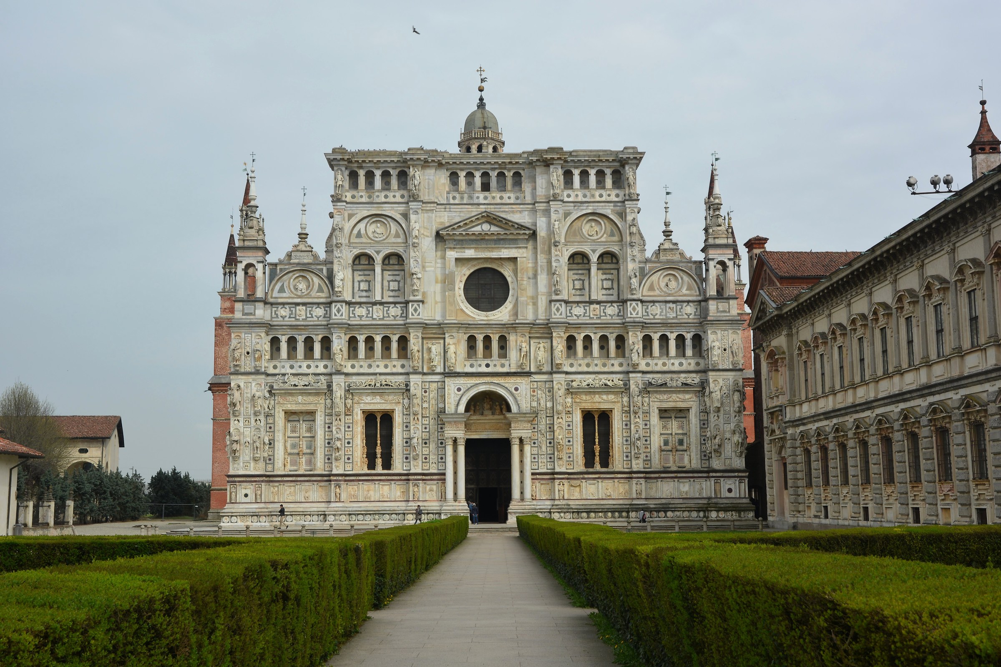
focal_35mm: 42
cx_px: 500
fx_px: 1168
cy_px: 334
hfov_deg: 46.4
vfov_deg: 31.9
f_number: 8
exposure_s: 1/250
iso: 100
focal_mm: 28
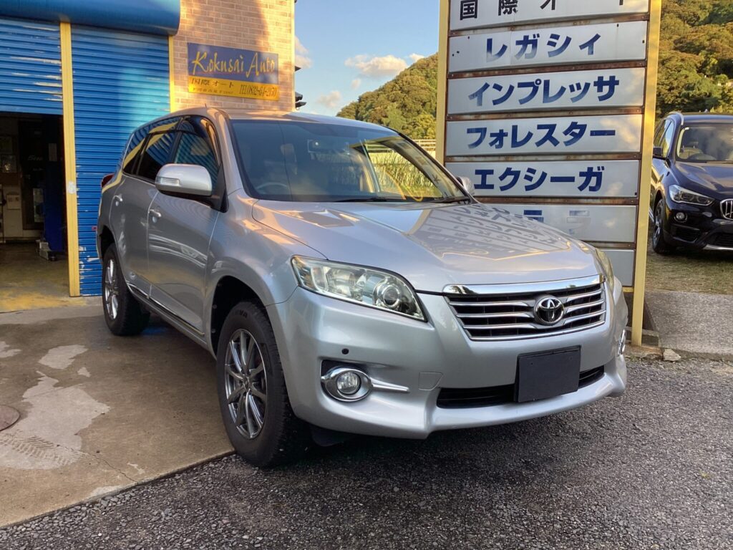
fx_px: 656
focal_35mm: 31
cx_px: 366
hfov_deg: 58.4
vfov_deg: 45.4
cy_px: 275
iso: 25
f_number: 2.4
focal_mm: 3.3
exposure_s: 1/120
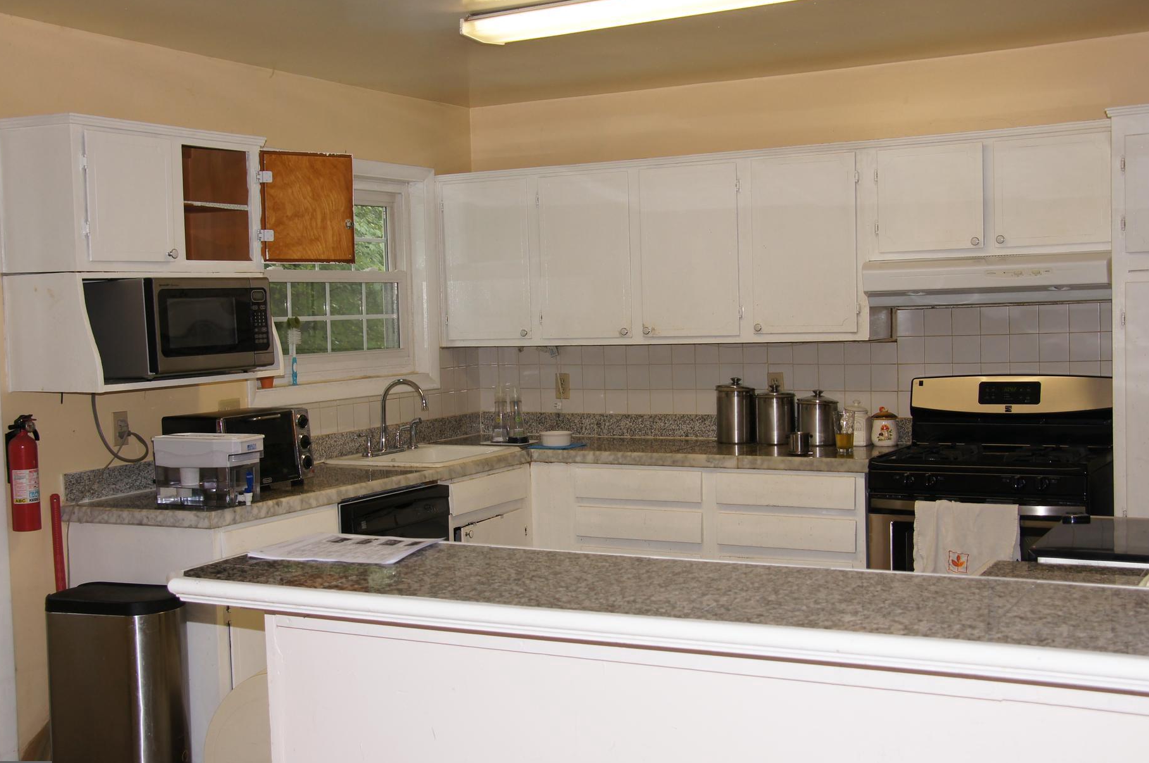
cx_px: 560
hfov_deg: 44.5
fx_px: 1402
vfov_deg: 30.4
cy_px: 376
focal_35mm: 44
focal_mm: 26
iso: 400
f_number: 5
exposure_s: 1/60
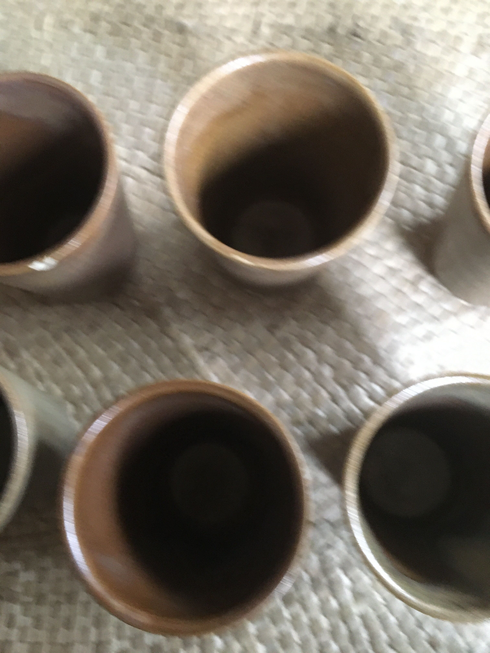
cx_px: 245
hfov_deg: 48.2
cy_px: 326
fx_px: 547
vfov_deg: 61.7
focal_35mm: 29
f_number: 2.2
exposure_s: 1/17
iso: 500
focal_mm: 4.15
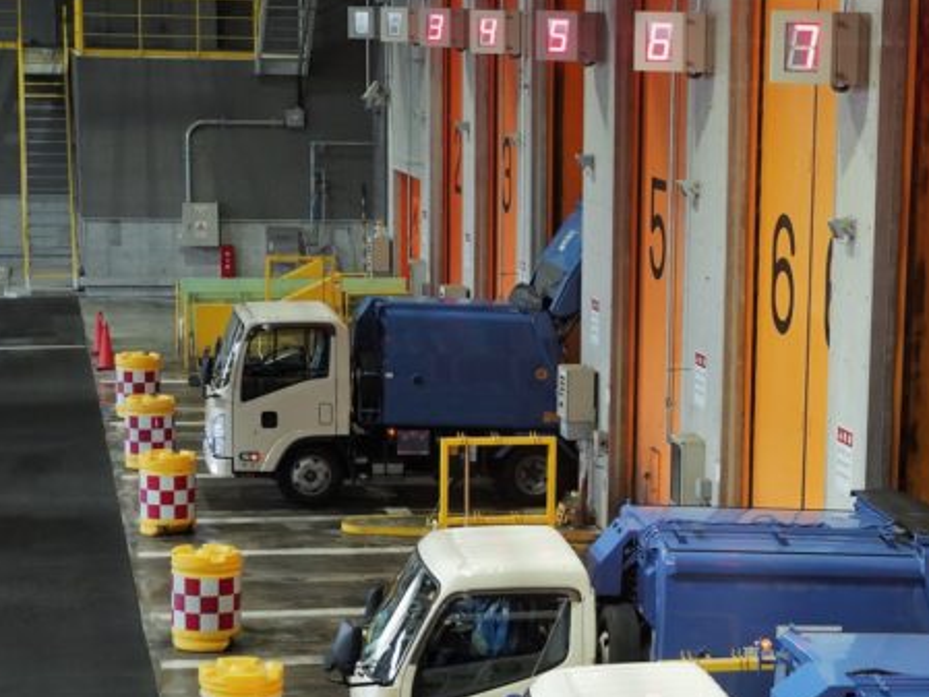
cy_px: 554
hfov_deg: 21.1
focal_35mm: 92
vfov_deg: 16.0
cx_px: 728
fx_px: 2470
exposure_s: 1/160
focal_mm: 42
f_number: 4.5
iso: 3200
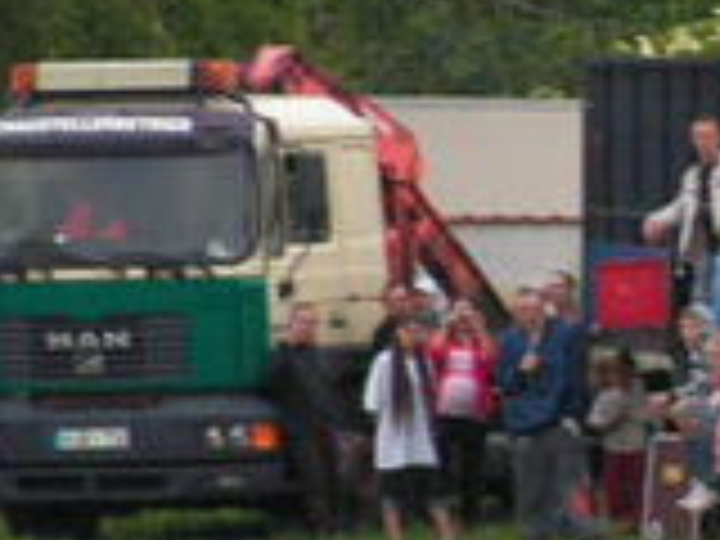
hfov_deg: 3.3
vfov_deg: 2.4
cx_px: 963
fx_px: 12646
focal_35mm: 608
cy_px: 272
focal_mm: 32.4
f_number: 3.4
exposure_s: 1/200
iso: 200
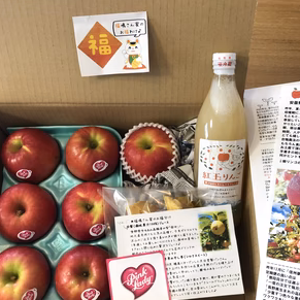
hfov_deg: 48.4
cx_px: 148
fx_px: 333
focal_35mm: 34
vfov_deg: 48.4
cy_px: 164
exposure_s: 1/15
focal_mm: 4
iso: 80
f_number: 1.8
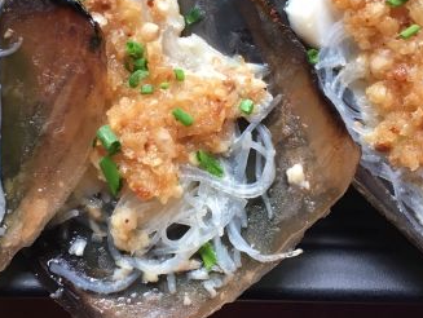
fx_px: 758
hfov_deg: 31.0
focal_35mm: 62
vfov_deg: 23.5
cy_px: 92
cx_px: 155
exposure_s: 1/33
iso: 64
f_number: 2.2
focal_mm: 4.15
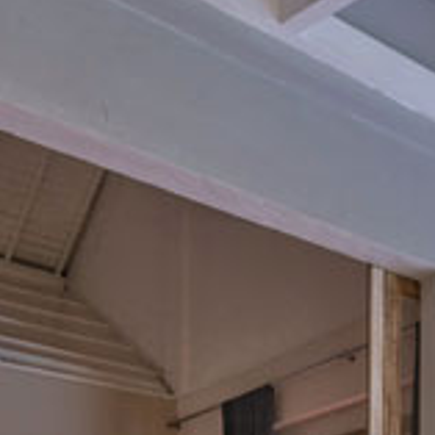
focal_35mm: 65
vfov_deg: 21.8
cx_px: 618
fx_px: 924
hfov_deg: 22.6
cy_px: 661
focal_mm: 10
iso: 160
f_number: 16
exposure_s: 1/2.5
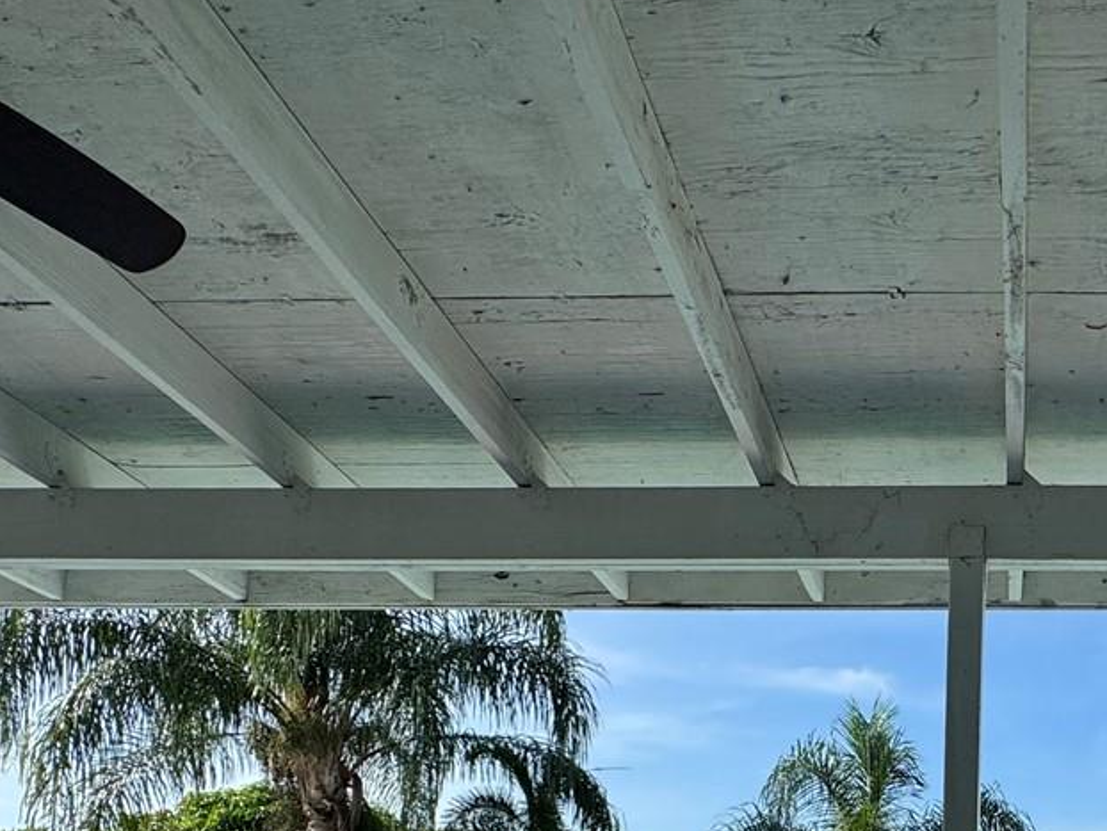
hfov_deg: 47.0
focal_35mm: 36
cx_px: 966
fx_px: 1152
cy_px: 954
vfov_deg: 33.5
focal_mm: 2.22
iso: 50
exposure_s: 1/1789
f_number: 2.2
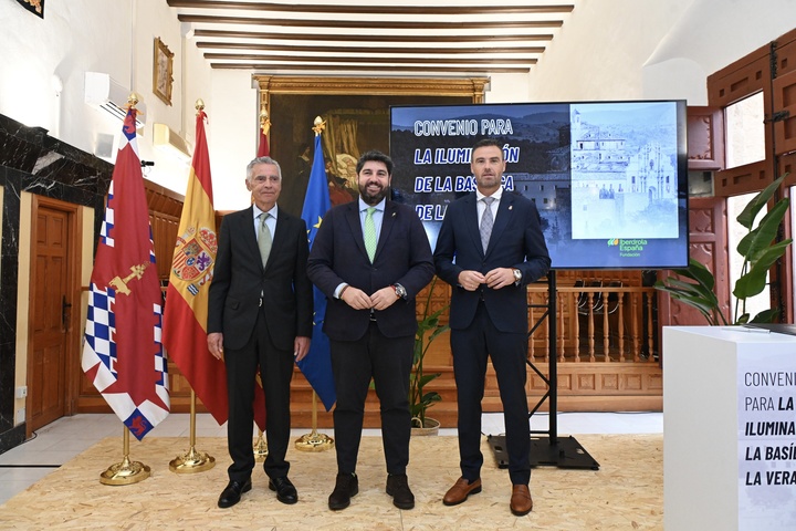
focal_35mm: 24
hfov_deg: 73.7
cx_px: 398
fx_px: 531
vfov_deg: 53.1
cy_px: 266
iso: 5000
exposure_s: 1/200
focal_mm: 24
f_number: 8
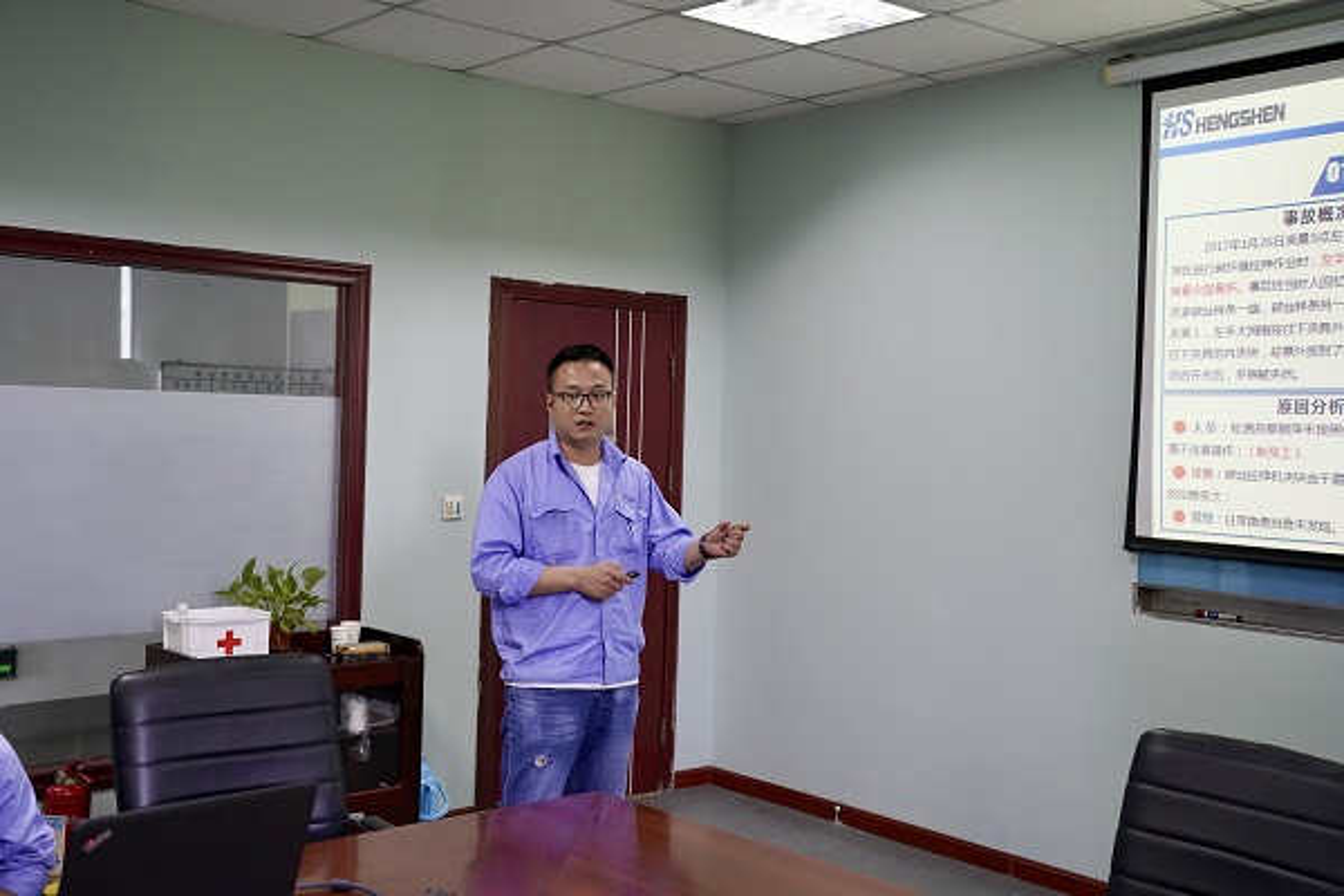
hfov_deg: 47.4
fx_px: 1531
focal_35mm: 41
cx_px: 672
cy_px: 448
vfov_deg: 32.6
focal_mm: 41
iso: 4000
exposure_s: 1/160
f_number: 4
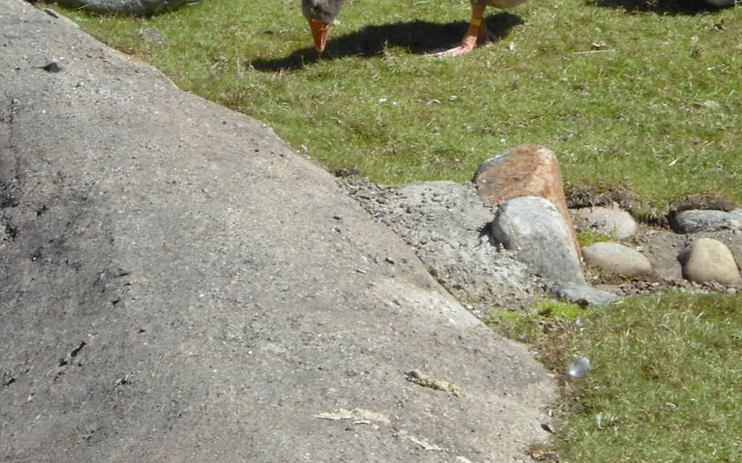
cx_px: 495
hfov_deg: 9.2
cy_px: -43
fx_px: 4609
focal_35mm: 228
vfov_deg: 5.7
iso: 80
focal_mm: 18.6
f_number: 8.3
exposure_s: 1/160
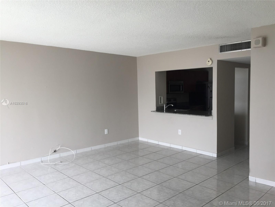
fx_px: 230
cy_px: 104
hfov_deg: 61.7
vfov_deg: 48.2
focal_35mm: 29
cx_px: 138
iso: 50
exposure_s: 1/120
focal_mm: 4.15
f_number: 2.2
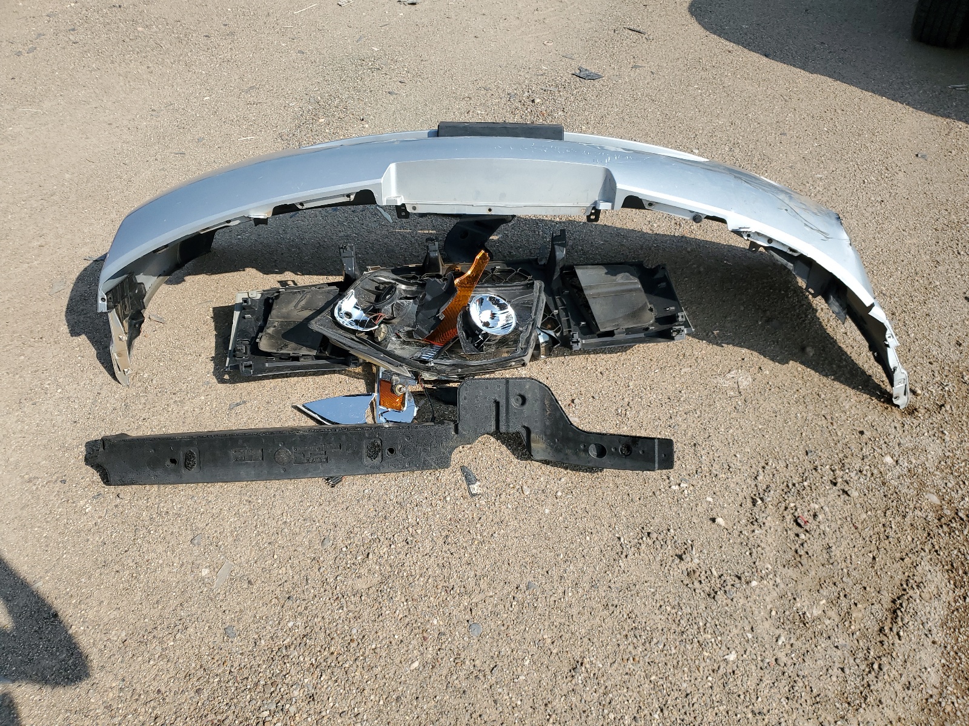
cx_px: 484
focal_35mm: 26
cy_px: 363
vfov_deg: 53.1
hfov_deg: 67.3
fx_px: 728
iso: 50
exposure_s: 1/3333
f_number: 1.5
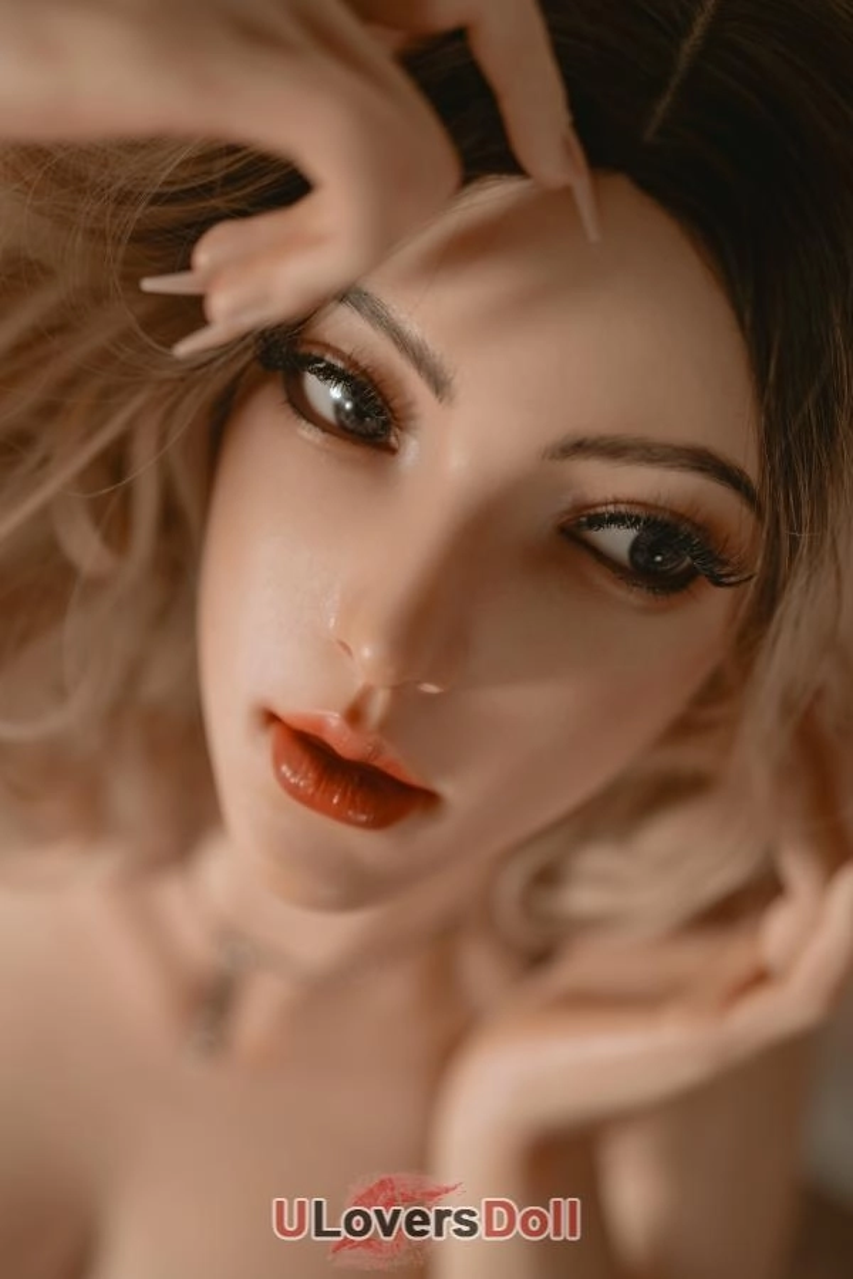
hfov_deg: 27.0
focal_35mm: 50
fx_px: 1777
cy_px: 640
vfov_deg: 39.6
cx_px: 426
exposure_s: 1/80
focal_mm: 50
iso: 50
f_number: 1.8
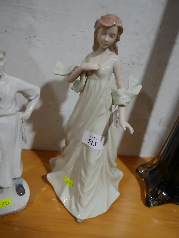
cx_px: 90
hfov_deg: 44.2
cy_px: 119
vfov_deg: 56.8
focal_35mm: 32
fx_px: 220
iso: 250
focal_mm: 16
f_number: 4.5
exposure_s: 1/60
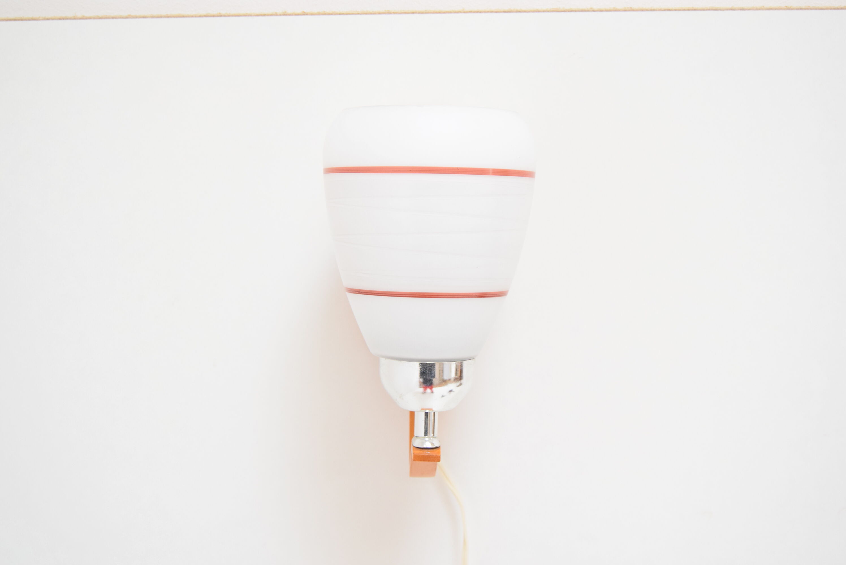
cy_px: 282
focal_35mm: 52
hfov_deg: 37.8
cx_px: 423
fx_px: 1235
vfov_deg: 25.8
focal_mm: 35
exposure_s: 1/125
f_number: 5.6
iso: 1600
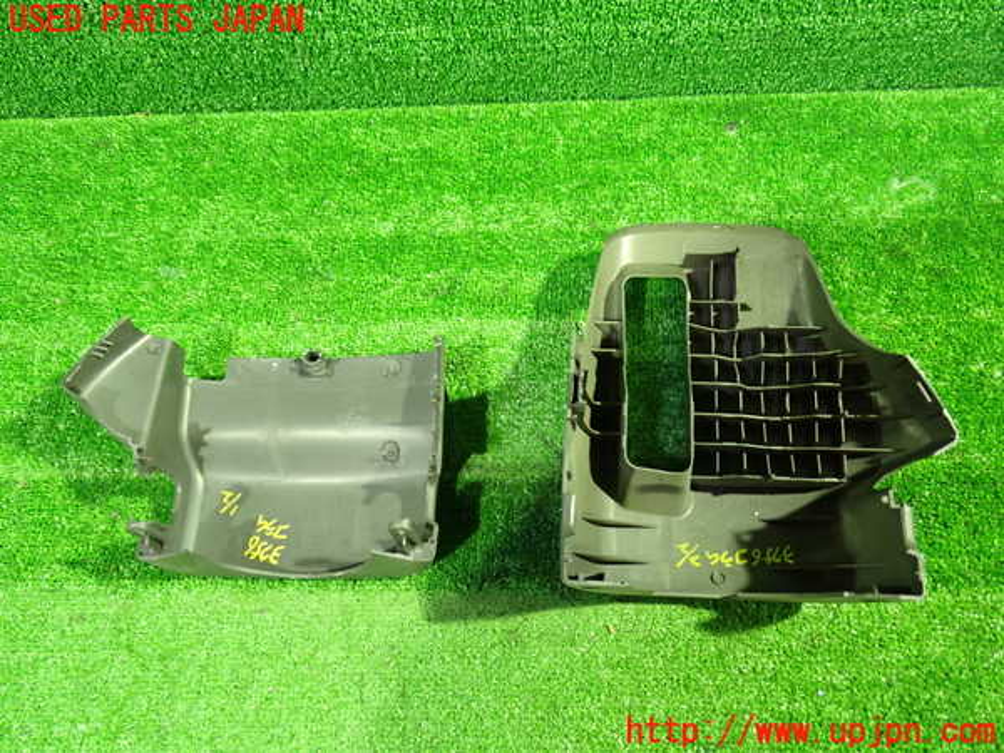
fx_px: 870
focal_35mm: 30
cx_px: 502
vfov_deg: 46.8
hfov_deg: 60.0
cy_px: 376
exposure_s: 1/15
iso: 800
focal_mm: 5.4
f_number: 2.3
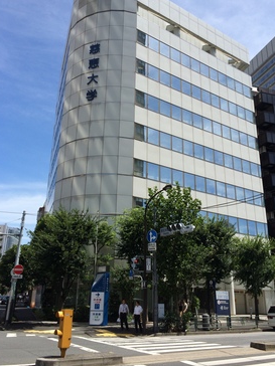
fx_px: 350
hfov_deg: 42.9
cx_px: 138
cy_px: 169
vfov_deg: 55.3
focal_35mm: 33
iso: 32
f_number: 2.2
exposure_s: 1/2160
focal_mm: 4.12
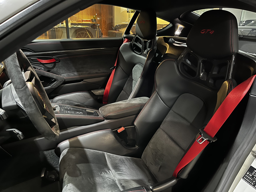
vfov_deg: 53.1
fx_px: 192
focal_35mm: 26
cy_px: 96
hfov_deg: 67.3
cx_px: 128
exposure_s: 1/20
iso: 1000
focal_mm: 5.1
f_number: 1.6
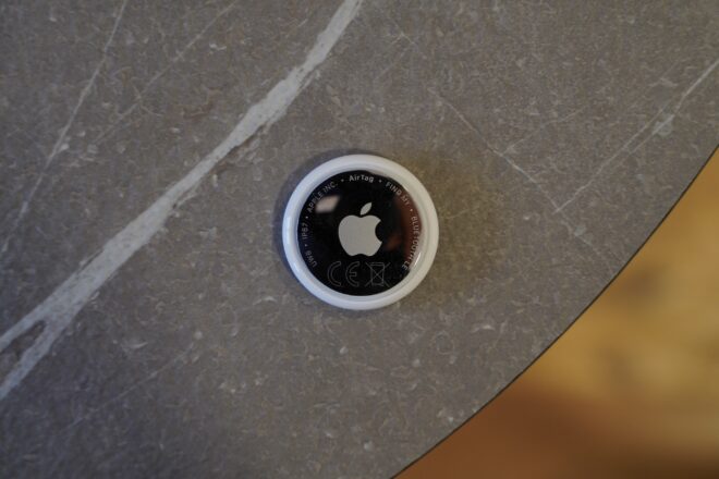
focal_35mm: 75
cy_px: 240
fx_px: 1498
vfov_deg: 18.2
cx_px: 360
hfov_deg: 27.0
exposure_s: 1/40
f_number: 6.3
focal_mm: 75
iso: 500
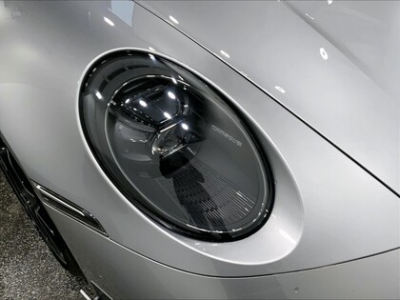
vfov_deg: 48.2
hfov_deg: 61.7
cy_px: 150
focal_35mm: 29
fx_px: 335
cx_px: 200
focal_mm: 3
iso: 16
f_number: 1.8
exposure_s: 1/222
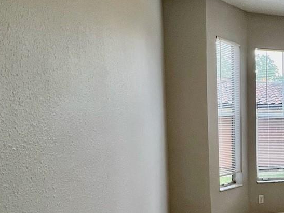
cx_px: 310
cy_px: 148
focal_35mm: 38
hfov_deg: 40.1
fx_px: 312
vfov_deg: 37.2
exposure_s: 1/120
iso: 80
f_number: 1.8
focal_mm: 1.57
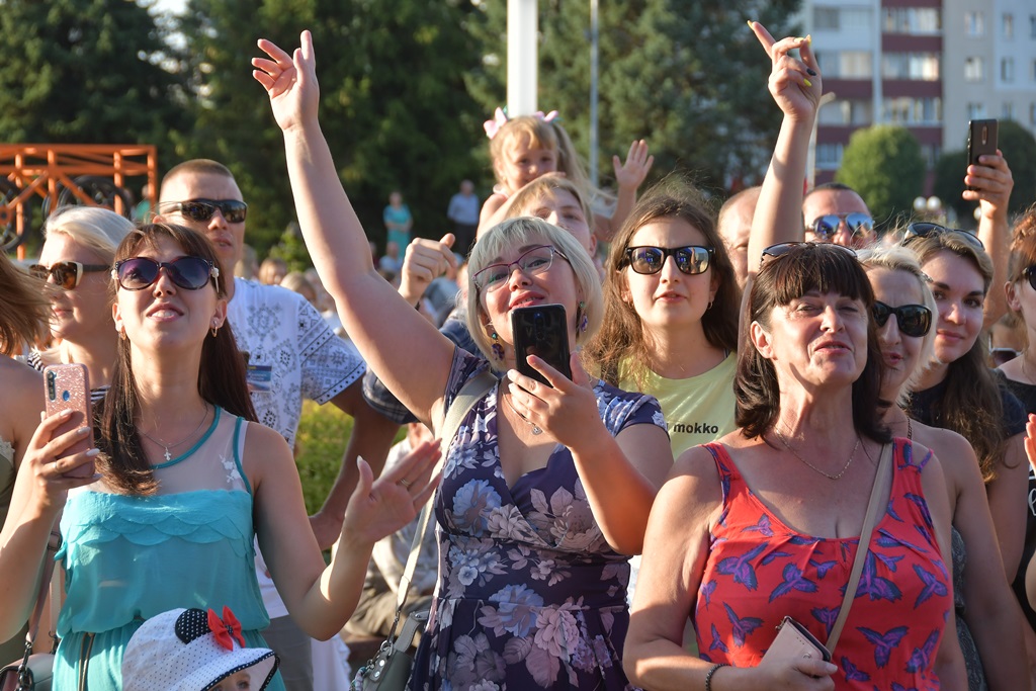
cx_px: 518
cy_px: 346
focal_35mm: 123
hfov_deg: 16.7
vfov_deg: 11.1
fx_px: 3540
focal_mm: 82
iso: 400
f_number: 5.6
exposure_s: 1/500
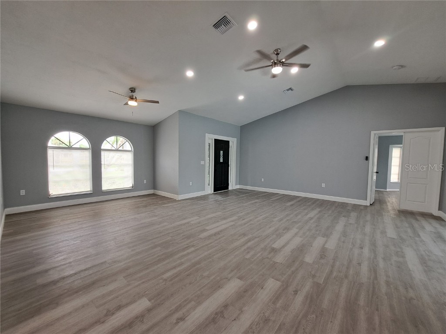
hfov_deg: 106.2
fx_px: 167
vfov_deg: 89.9
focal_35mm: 13
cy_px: 167
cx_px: 223
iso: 64
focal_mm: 1.74
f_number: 2.2
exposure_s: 1/40
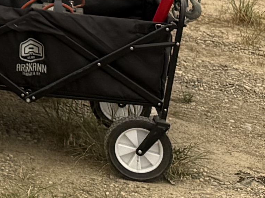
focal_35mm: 180
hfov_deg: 9.3
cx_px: -451
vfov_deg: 7.4
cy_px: -355
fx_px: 1378
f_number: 1.78
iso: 80
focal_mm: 6.76
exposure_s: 1/2370
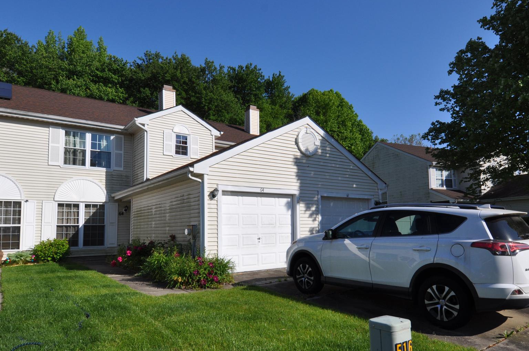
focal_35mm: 24
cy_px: 198
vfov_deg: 52.9
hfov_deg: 73.7
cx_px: 287
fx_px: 352
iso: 250
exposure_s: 1/500
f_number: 11
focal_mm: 12
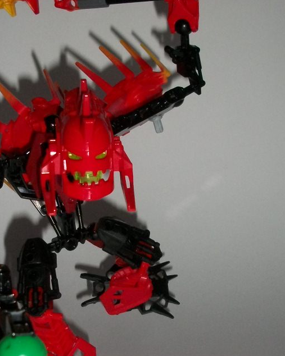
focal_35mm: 69
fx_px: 728
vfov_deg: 27.4
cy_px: 229
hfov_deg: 22.1
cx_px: 98
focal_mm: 6.3
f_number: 3.1
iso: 250
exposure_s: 1/125
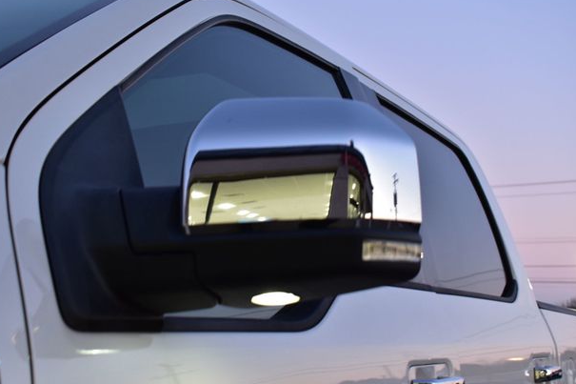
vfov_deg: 24.4
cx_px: 276
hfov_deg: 35.9
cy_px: 191
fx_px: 888
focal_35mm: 56
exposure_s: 1/15
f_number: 6.3
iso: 400
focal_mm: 35
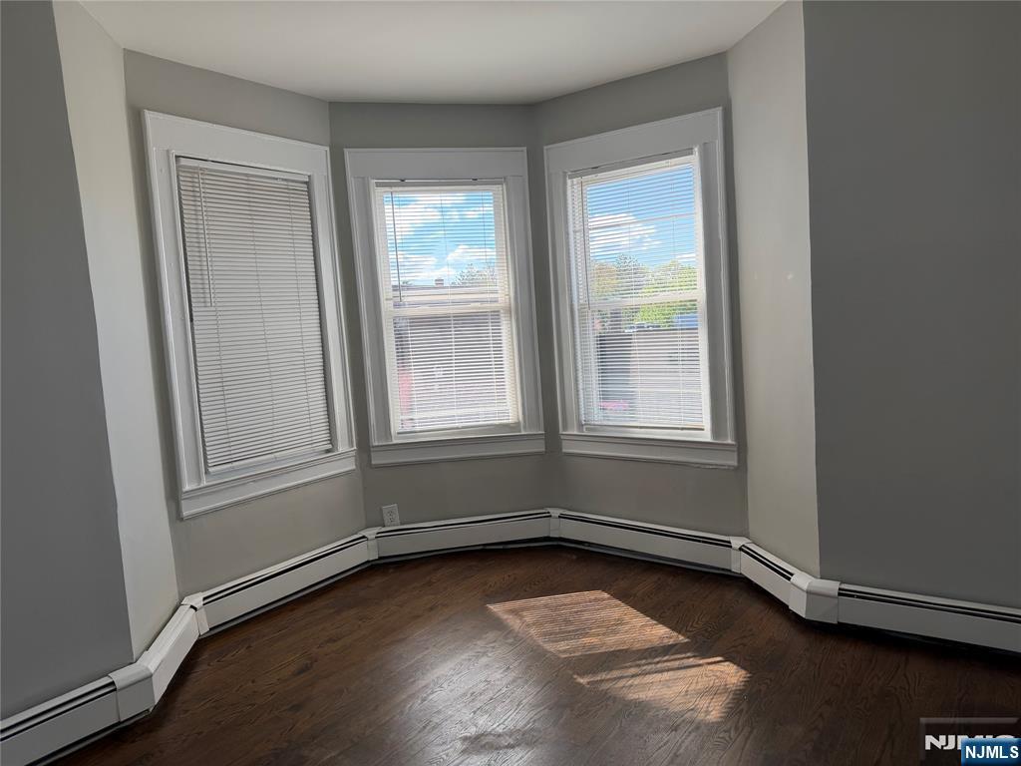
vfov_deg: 56.8
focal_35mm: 24
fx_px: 708
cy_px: 383
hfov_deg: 71.6
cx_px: 510
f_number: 1.78
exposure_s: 1/665
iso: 100
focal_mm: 6.76
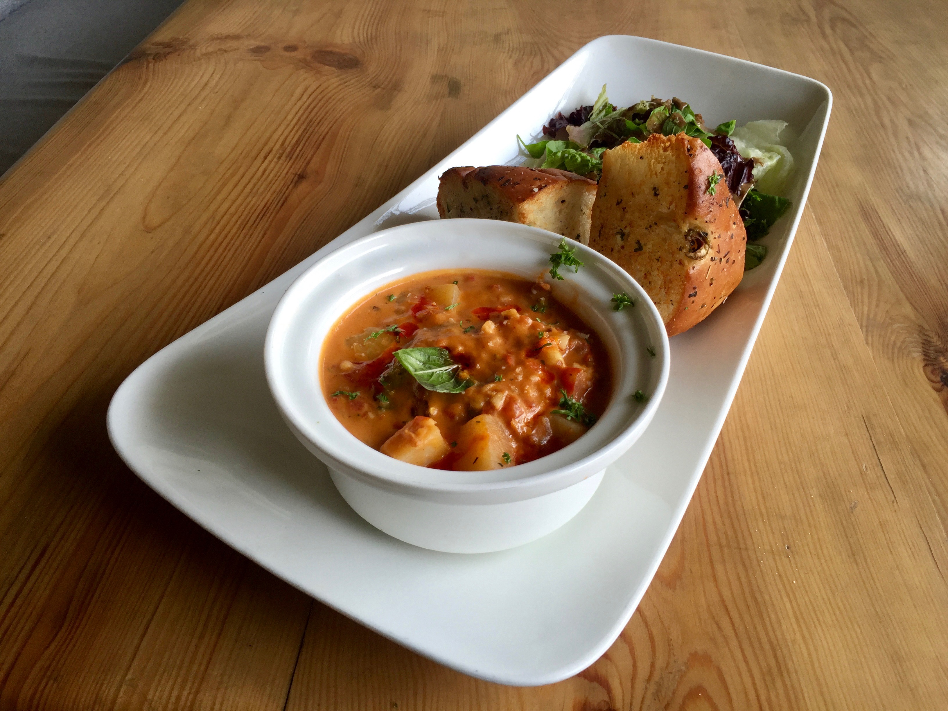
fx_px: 794
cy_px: 356
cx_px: 474
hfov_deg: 61.7
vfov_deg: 48.2
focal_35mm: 29
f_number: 2.2
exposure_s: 1/100
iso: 40
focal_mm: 4.15
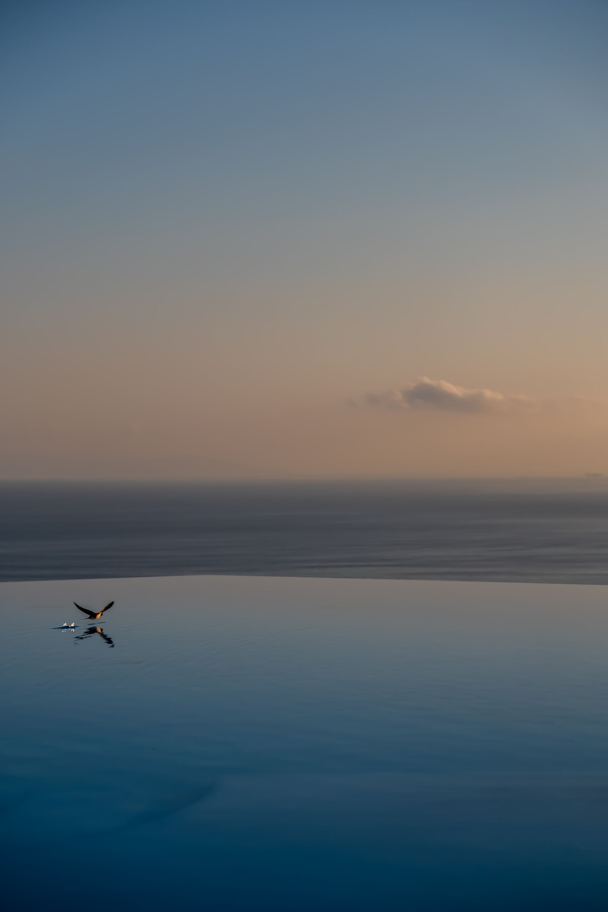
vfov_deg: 24.5
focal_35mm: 83
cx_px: 304
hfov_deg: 16.5
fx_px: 2103
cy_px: 456
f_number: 4.5
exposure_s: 1/4000
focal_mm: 55
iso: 400
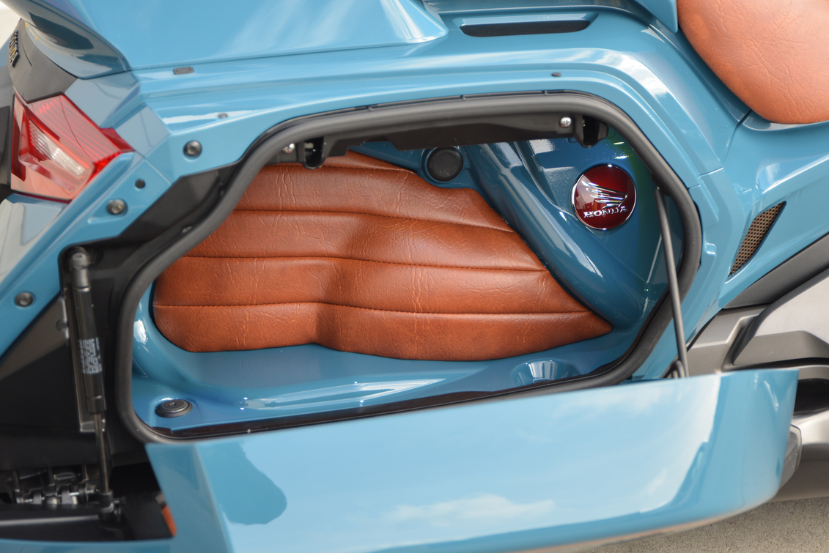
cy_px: 286
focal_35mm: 87
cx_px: 422
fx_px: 2004
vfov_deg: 15.7
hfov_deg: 23.4
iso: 400
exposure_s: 1/250
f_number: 5.3
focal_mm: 82
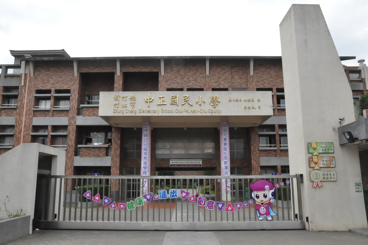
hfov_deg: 59.6
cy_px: 122
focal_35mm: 32
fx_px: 322
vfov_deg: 41.6
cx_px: 184
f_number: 16
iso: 3200
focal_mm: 21
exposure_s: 1/1000
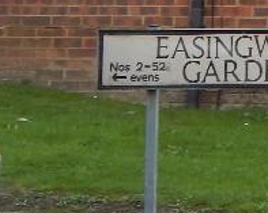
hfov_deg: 9.0
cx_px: 645
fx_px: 1529
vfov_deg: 7.7
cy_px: -214
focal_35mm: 193
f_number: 3.4
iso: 125
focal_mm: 6.8
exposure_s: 1/160
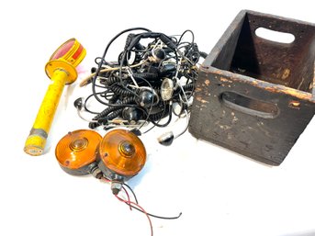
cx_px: 158
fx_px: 237
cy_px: 118
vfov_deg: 53.0
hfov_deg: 67.3
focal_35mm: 26
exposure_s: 1/120
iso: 64
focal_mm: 5.96
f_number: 1.6
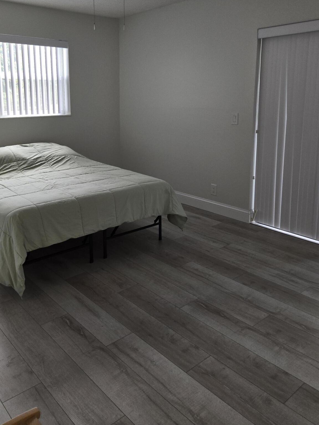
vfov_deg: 59.2
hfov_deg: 46.6
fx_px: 369
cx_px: 132
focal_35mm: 30
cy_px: 159
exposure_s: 1/60
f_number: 1.8
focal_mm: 5.4
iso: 50
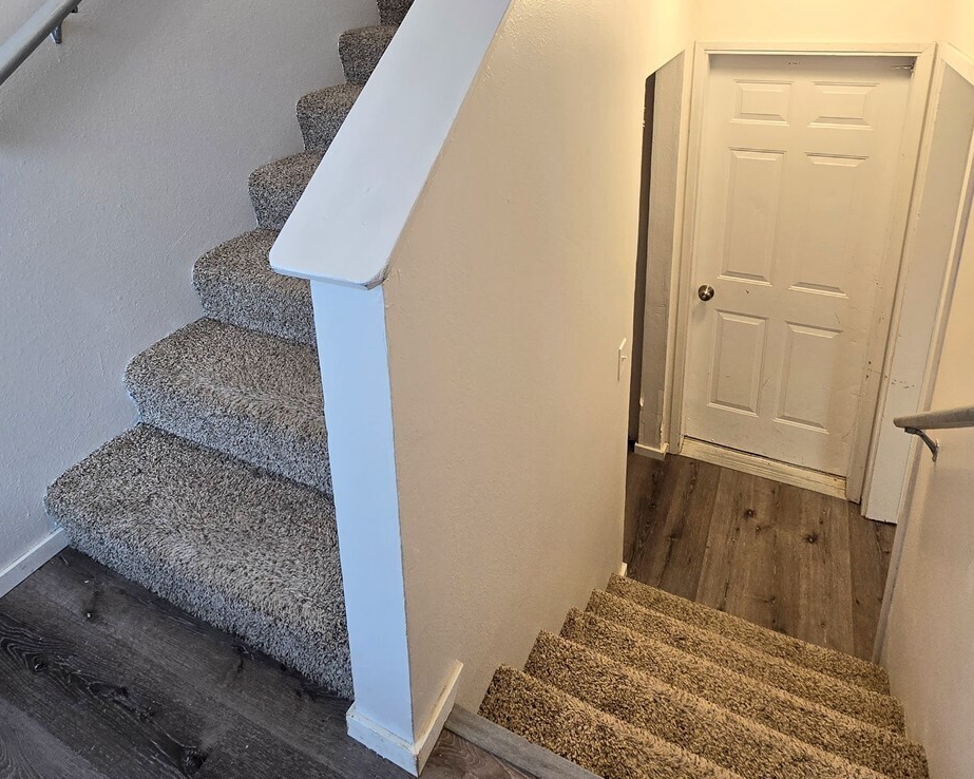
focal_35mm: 22
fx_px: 634
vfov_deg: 59.2
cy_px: 179
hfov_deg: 74.8
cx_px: 435
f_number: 2.2
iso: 100
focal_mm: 2.2
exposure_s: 1/60
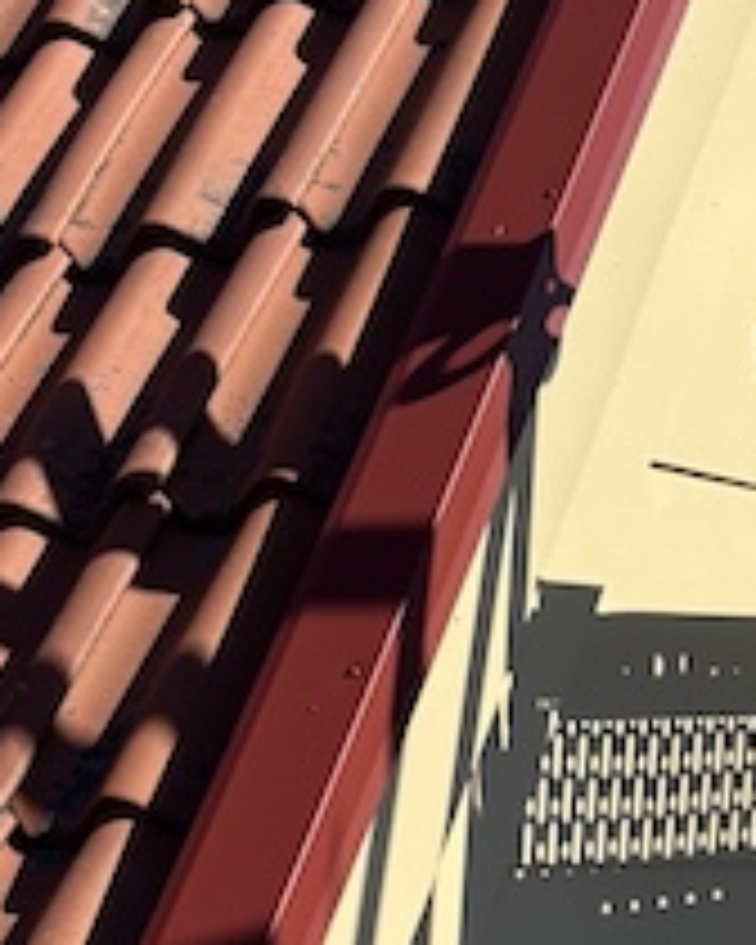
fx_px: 3608
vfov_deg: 14.5
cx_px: 806
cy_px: 1073
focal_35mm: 129
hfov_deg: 11.8
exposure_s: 1/3021
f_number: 1.6
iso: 50
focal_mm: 5.96
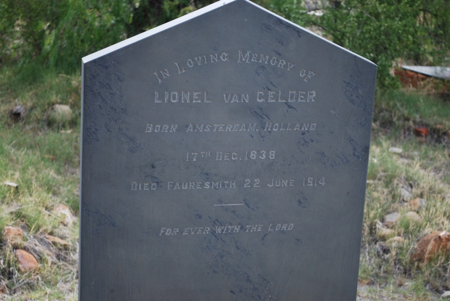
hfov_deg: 24.6
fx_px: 1032
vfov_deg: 16.6
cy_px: 150
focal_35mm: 82
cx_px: 225
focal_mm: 55
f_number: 5.6
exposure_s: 1/125
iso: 100
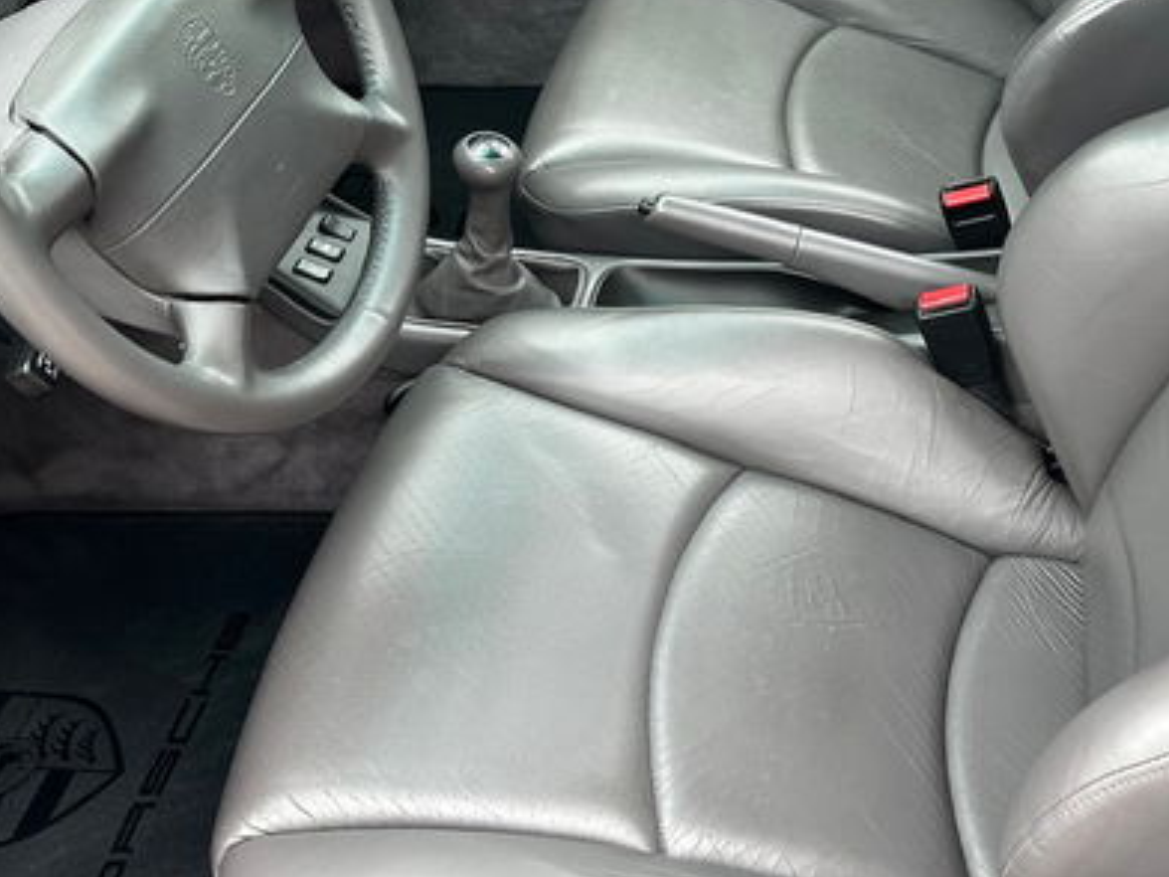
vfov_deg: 30.6
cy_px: 292
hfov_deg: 39.3
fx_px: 1587
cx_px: 889
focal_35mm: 47
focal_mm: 6.86
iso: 64
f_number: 1.78
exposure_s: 1/143
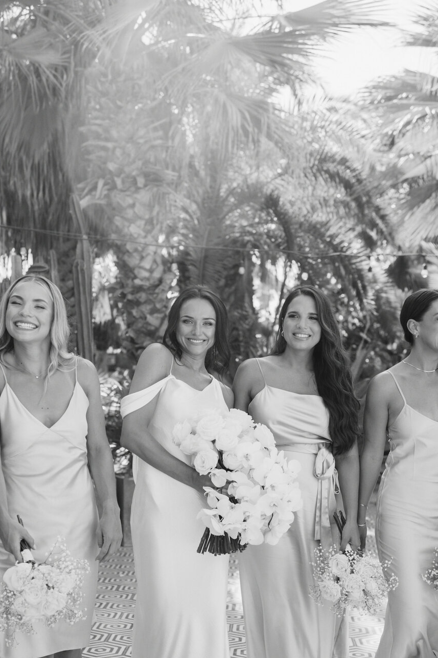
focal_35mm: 49
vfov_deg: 40.0
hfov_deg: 27.5
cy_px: 416
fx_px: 894
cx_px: 189
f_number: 2.5
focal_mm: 35
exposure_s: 1/1250
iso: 400
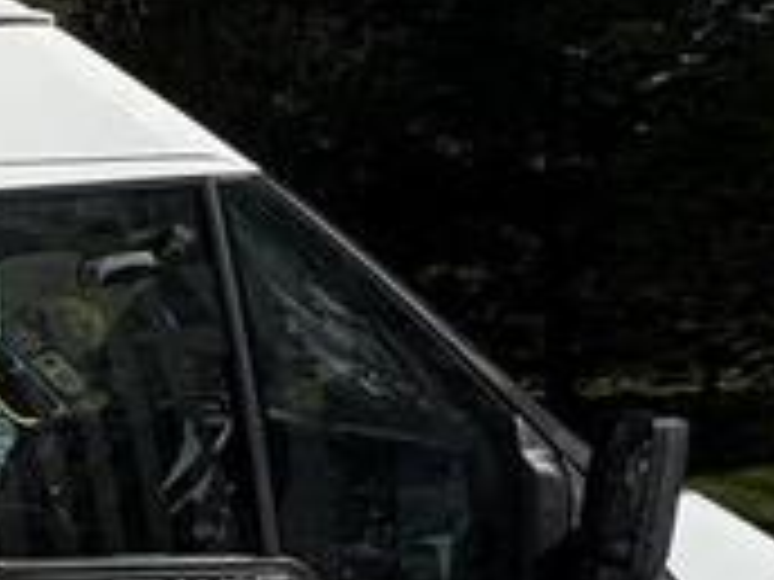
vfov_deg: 19.7
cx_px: -752
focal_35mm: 73
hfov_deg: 18.3
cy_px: 549
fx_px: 1632
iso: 50
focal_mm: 2.22
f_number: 2.2
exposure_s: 1/5650
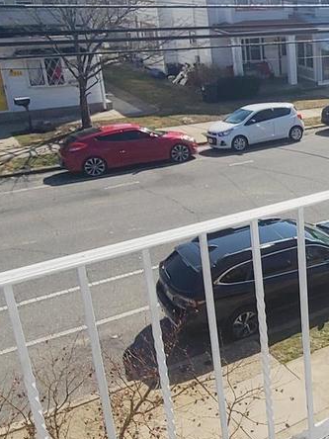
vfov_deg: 42.0
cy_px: 190
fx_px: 570
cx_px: 455
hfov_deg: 26.1
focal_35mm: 45
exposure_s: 1/3067
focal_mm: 2.2
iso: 50
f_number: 2.2
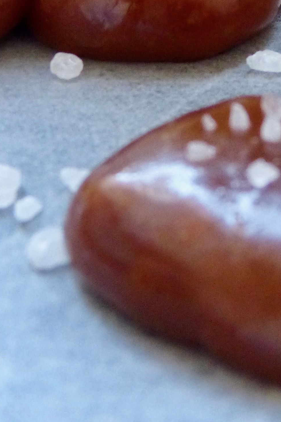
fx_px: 2142
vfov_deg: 10.9
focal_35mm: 183
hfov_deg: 7.5
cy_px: -190
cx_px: 227
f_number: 3.2
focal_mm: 10
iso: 400
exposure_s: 1/30
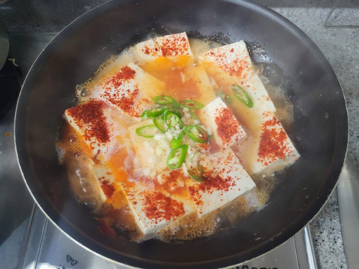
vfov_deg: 53.1
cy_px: 134
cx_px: 180
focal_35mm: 26
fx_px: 270
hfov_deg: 67.3
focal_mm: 5.4
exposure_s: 1/40
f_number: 1.8
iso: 320
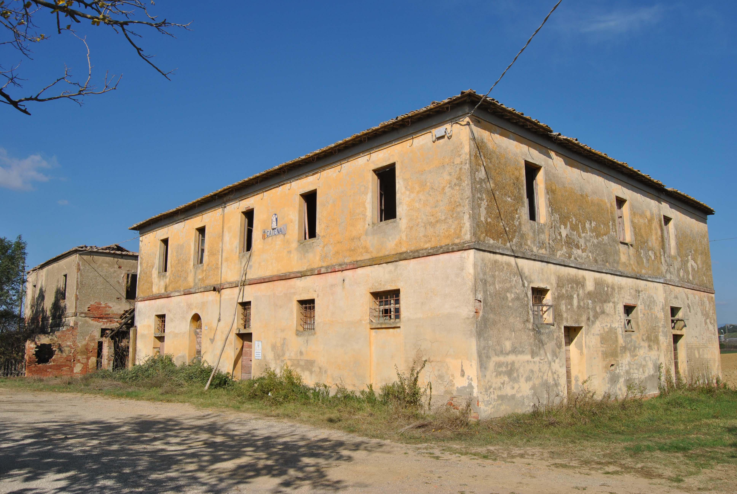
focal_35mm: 28
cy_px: 247
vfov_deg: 45.8
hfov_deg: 64.5
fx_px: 584
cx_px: 368
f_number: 9
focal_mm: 19
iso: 100
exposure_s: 1/320
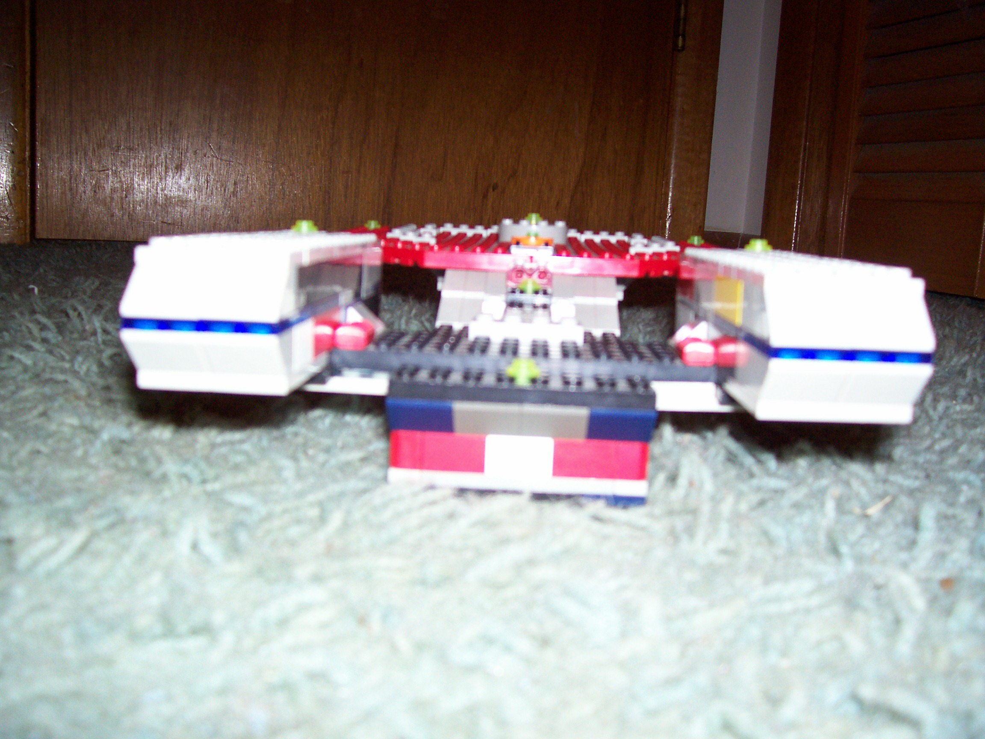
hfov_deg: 54.0
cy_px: 370
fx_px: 967
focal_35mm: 34
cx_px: 492
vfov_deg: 41.8
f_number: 2.7
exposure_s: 1/112
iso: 140
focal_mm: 5.6
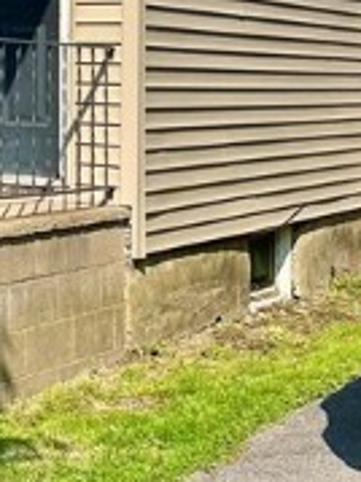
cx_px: -391
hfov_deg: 12.4
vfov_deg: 18.6
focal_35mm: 103
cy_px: 5
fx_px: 1434
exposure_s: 1/4016
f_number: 1.78
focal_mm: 6.86
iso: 80
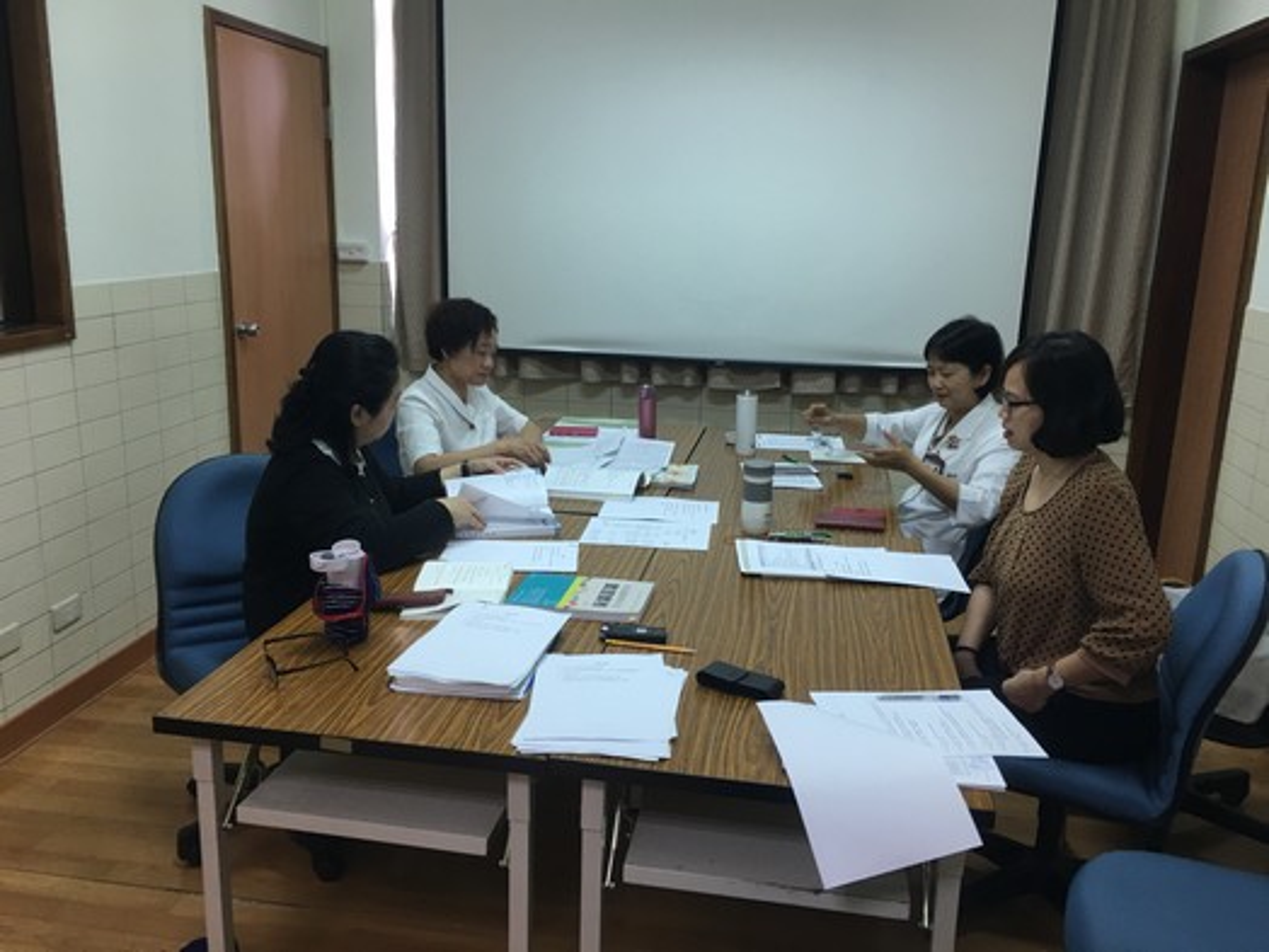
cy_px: 476
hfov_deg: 61.7
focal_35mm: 29
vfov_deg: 48.2
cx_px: 634
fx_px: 1063
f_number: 2.2
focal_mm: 4.15
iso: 32
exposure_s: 1/15
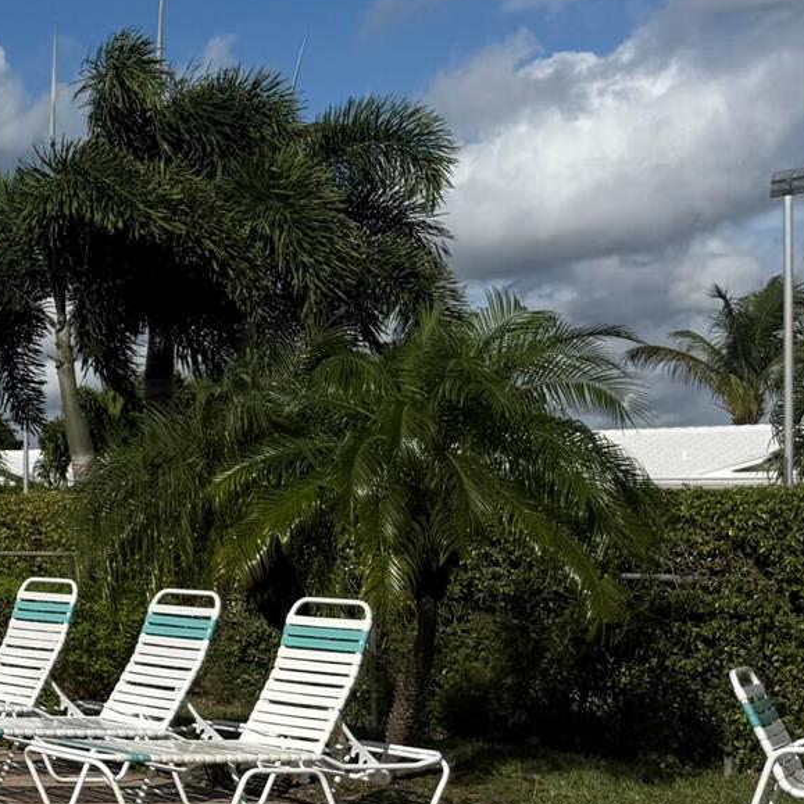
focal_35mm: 75
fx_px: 1971
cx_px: -597
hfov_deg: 18.6
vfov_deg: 23.1
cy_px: 412
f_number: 1.78
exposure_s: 1/10309
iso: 80
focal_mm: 6.76
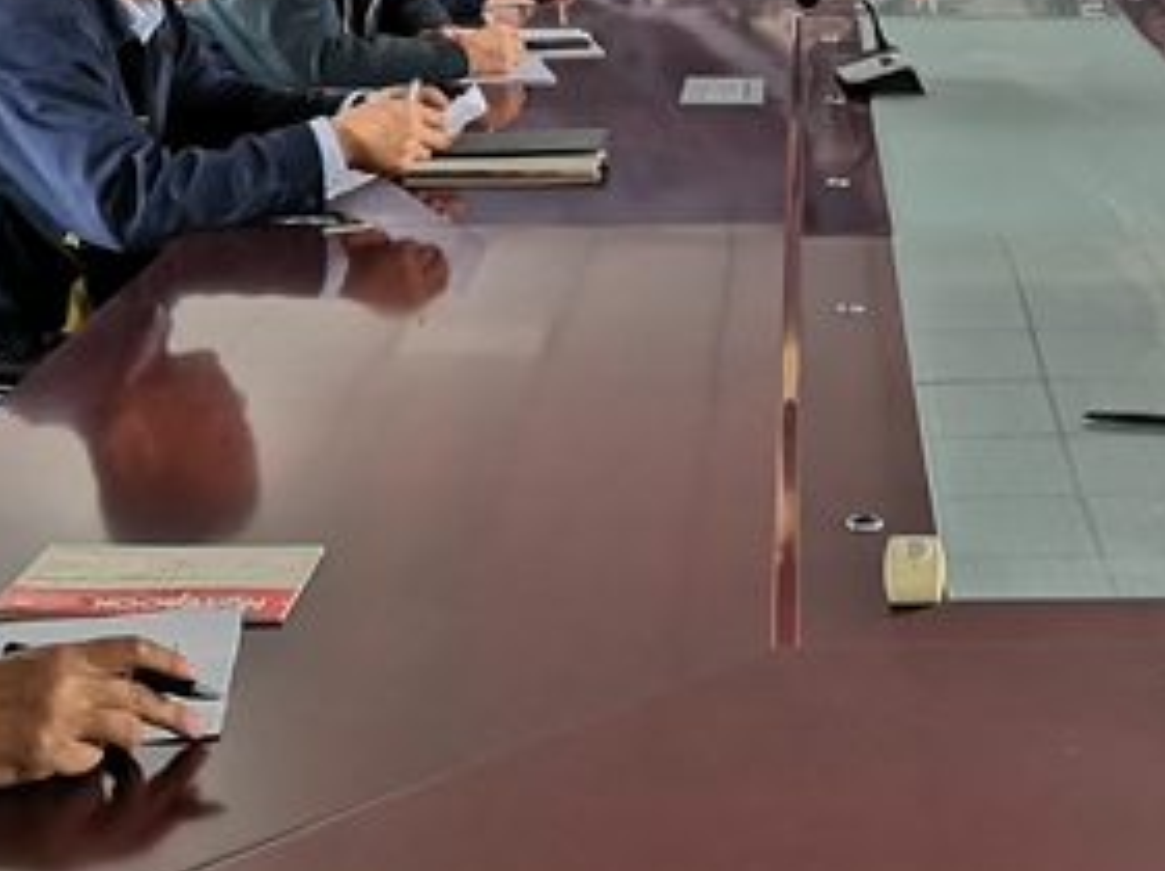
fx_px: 2588
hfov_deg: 24.8
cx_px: 983
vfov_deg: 18.7
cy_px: 50
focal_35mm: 77
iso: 400
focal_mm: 3.95
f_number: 1.8
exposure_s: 1/25
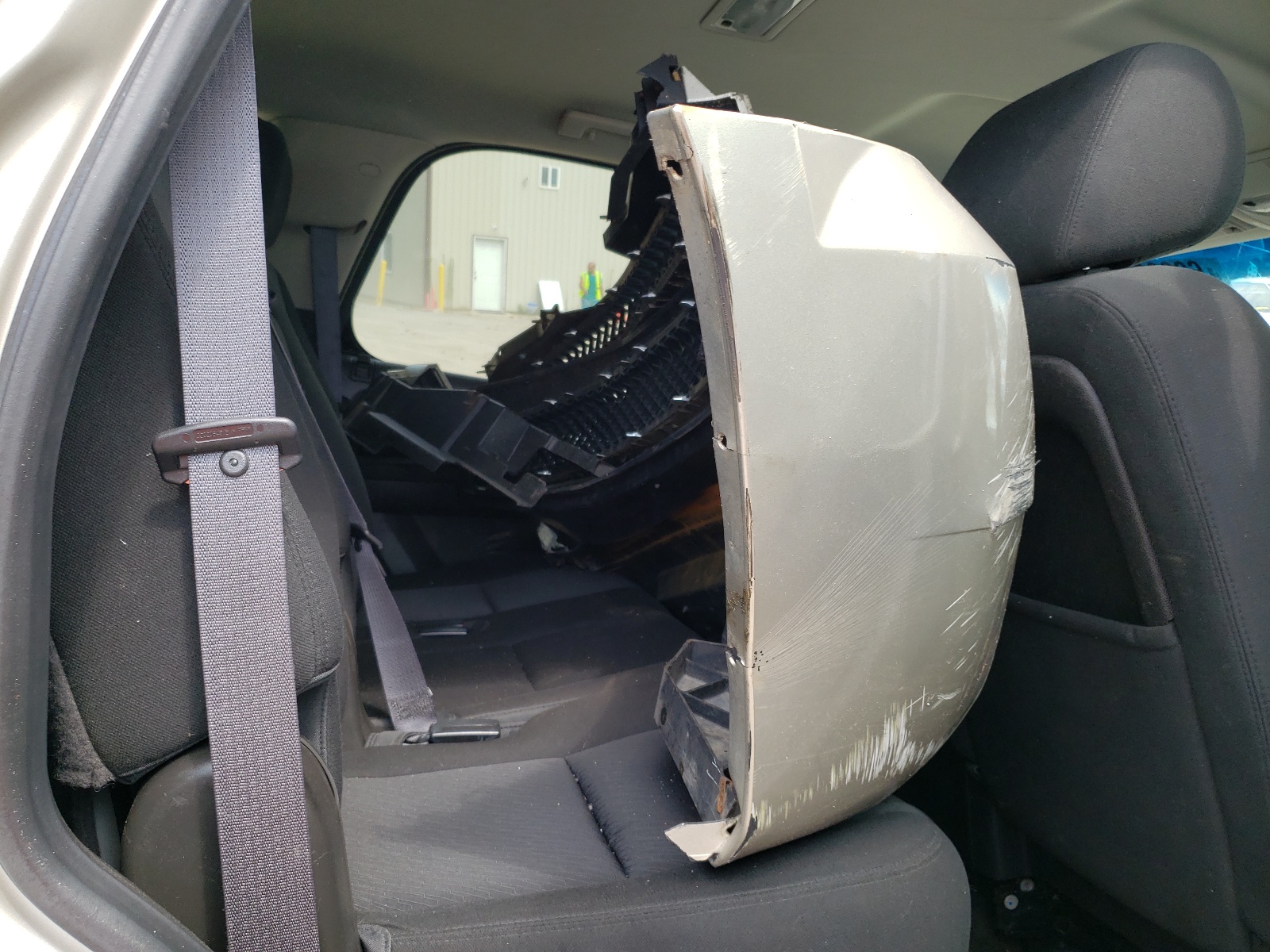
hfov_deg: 67.3
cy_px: 476
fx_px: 954
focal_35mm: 26
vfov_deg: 53.1
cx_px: 635
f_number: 1.5
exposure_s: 1/400
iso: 50
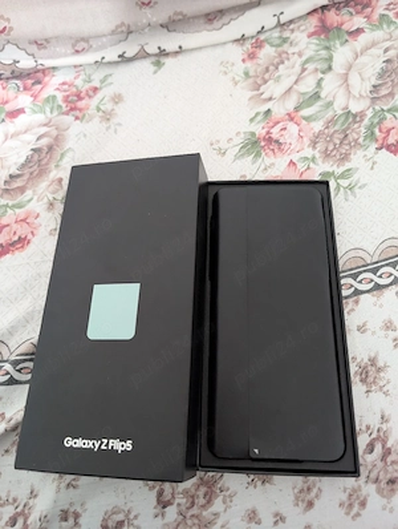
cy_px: 264
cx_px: 199
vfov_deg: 71.5
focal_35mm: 24
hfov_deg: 57.0
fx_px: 367
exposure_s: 1/33.4
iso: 994
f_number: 1.68
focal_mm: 6.9
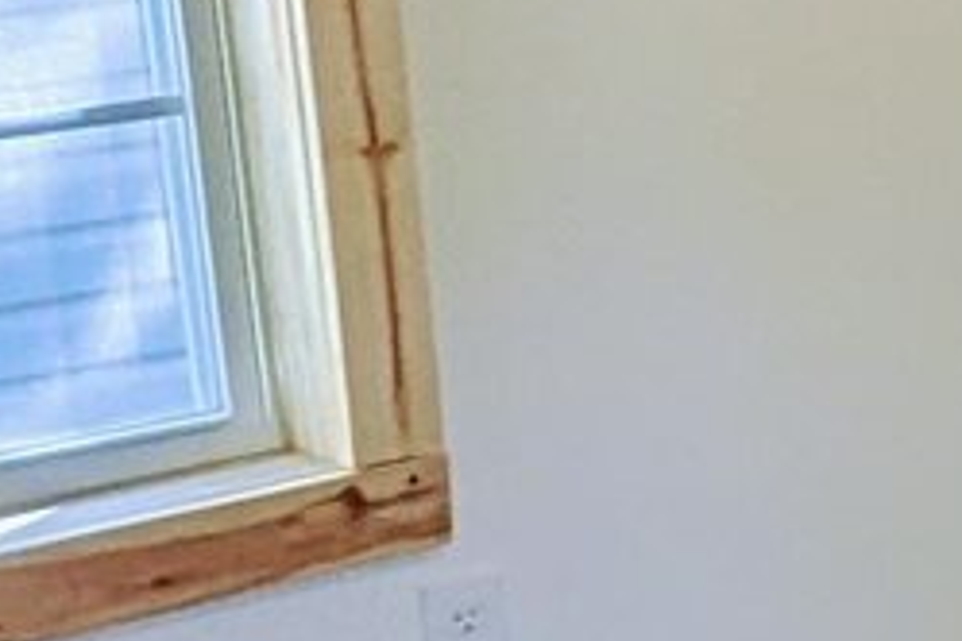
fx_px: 4115
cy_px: 282
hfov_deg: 10.9
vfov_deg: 8.9
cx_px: 2438
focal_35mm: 154
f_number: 2.2
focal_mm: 2.35
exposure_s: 1/120
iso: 55
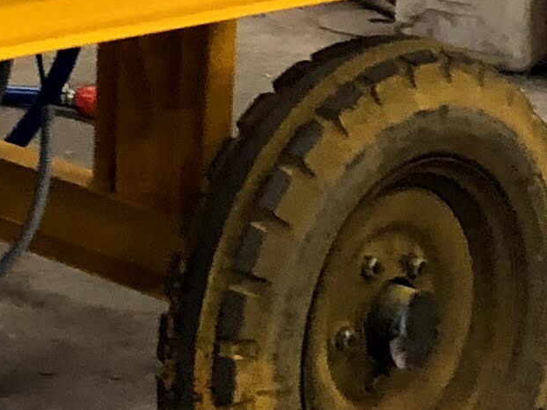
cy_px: -386
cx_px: -39
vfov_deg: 7.9
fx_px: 2844
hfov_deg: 10.9
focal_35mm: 180
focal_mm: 4
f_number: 1.8
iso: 100
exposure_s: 1/15
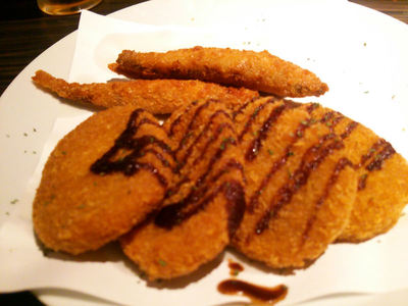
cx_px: 204
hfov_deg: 60.0
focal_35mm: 30
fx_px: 354
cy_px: 153
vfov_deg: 46.8
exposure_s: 1/17
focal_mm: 4.06
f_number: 1.94
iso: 320
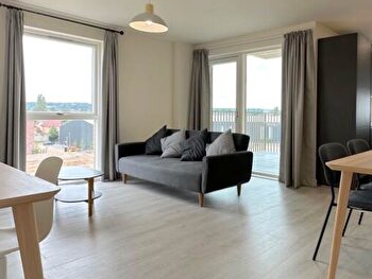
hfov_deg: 61.7
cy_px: 118
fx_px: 301
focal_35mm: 28
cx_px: 252
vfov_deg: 49.6
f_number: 2.2
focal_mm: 2.22
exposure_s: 1/100
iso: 40
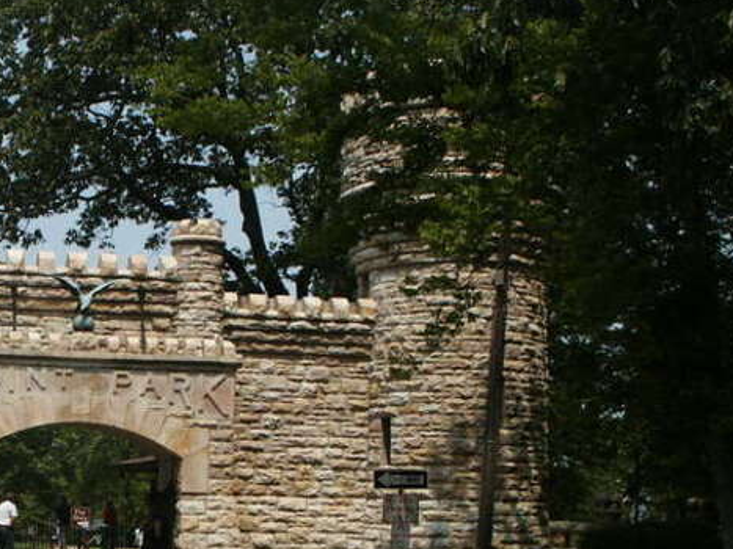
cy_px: 285
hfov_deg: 31.1
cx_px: 115
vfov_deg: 24.4
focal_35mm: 60
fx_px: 1270
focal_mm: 7.18
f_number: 6.7
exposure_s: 1/350
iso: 64
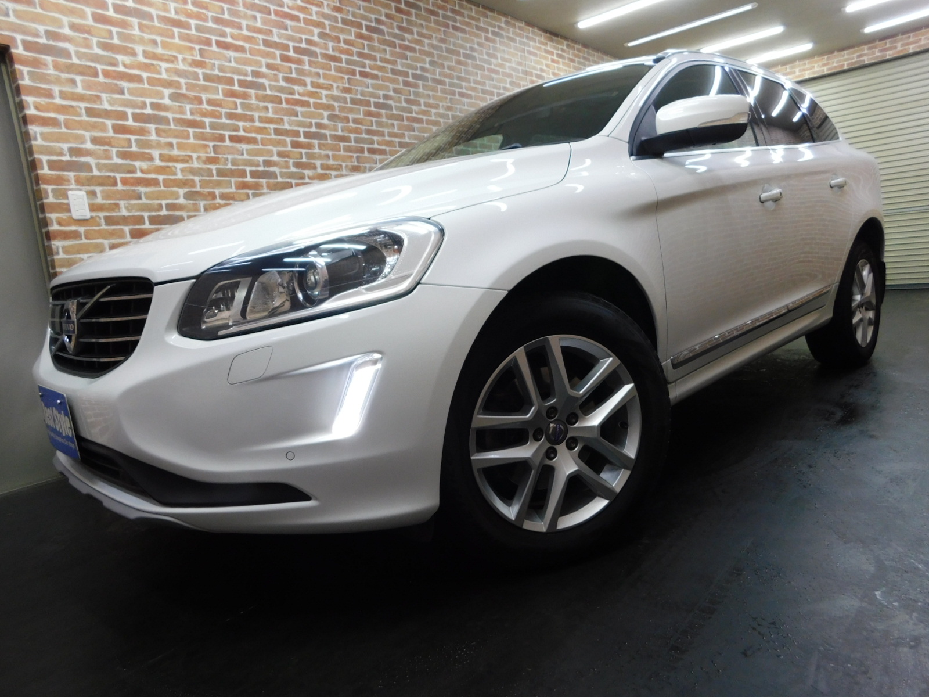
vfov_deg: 58.9
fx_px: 617
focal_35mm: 23
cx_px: 464
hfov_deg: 73.9
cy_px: 348
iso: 160
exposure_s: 1/30
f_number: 3
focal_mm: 4
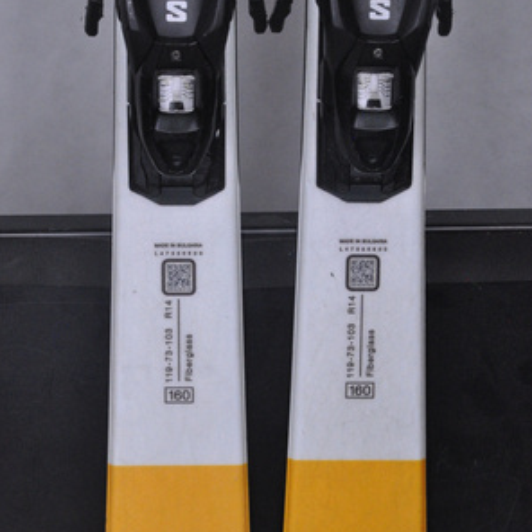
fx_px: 2695
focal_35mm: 155
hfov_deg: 11.3
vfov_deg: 11.3
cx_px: 267
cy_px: 340
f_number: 9.5
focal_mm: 80
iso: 3200
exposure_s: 1/125
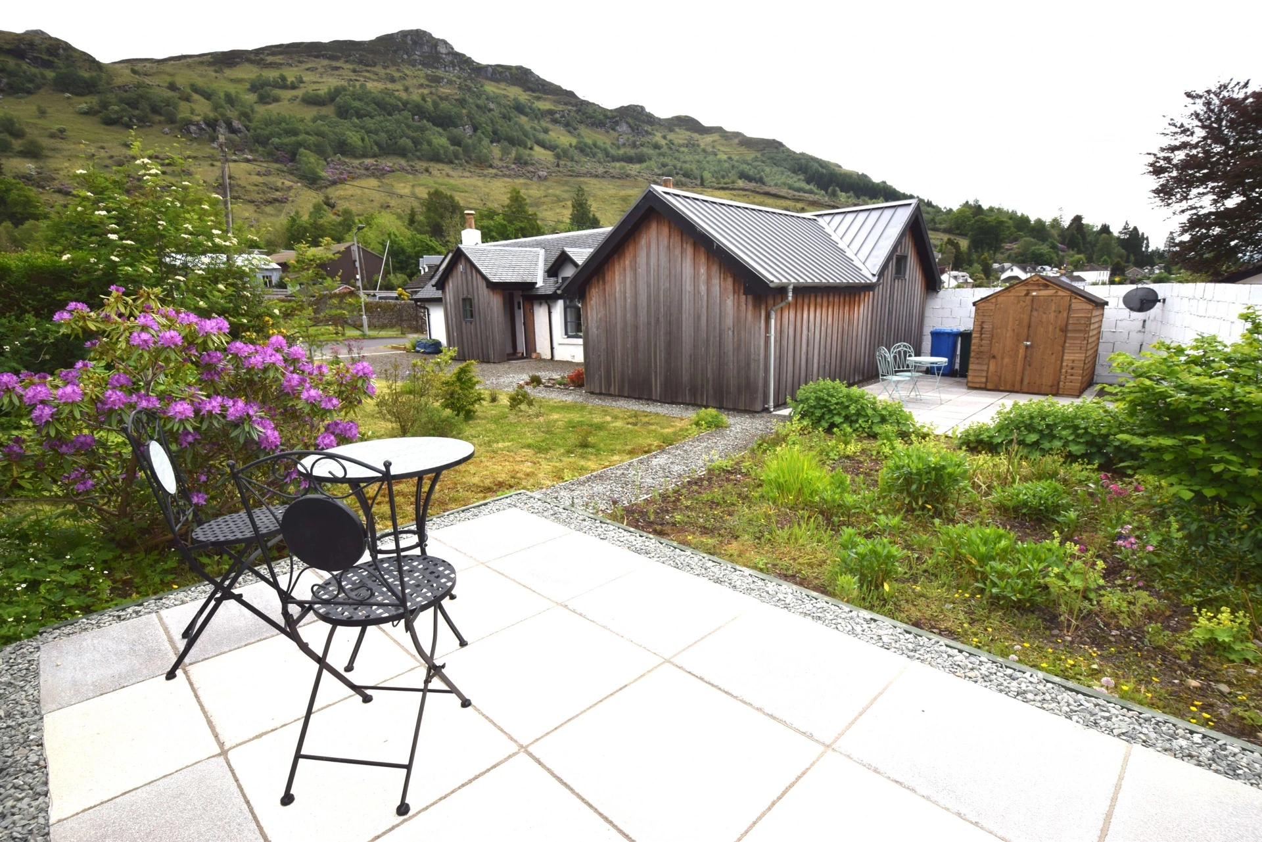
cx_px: 631
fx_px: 579
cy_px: 421
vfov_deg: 72.1
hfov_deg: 95.0
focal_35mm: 16
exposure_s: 1/200
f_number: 10
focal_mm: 11
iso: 100
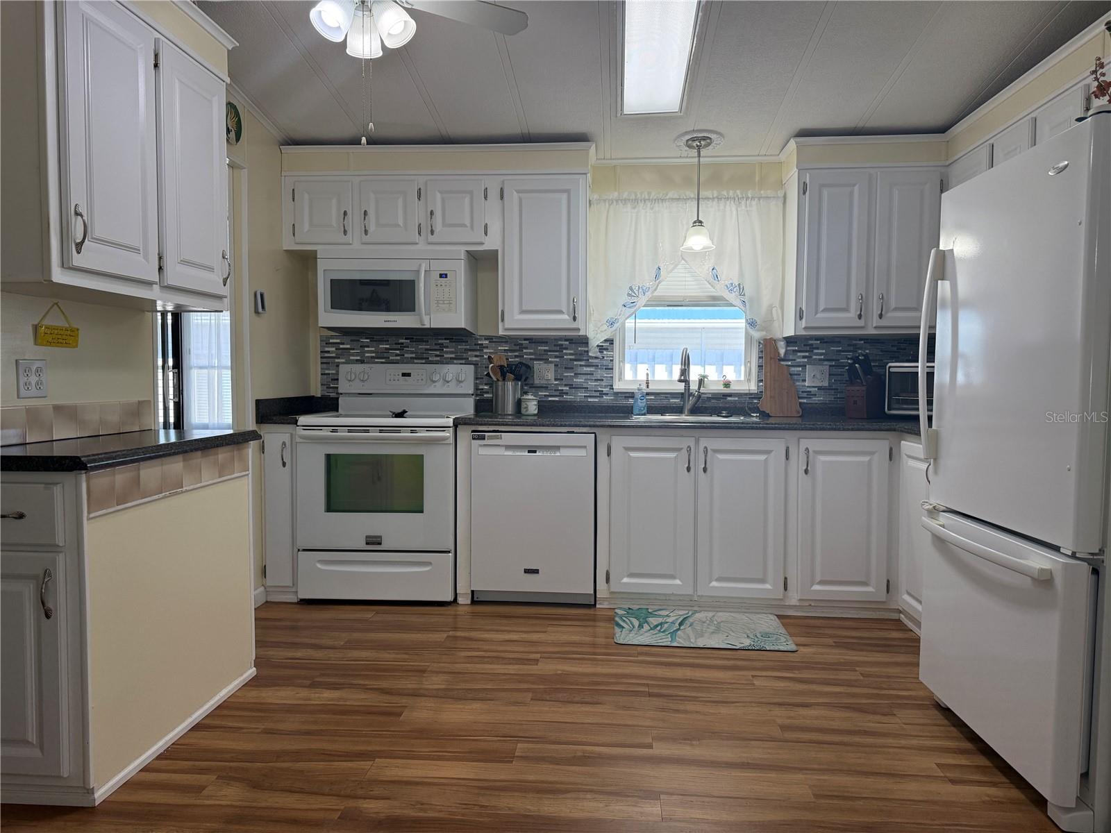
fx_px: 770
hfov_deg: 71.6
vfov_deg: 56.8
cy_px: 416
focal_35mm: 24
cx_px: 556
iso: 160
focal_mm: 6.76
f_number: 1.78
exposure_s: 1/232
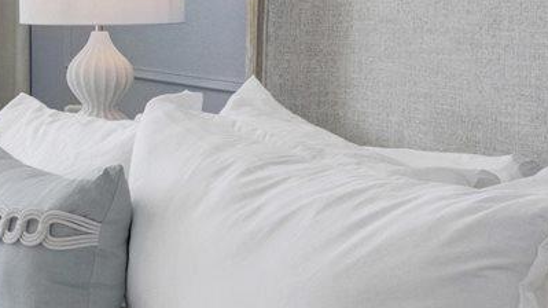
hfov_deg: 14.8
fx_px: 1757
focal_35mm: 121
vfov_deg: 9.9
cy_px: -44
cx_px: -525
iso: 400
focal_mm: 15
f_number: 11
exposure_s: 1/60
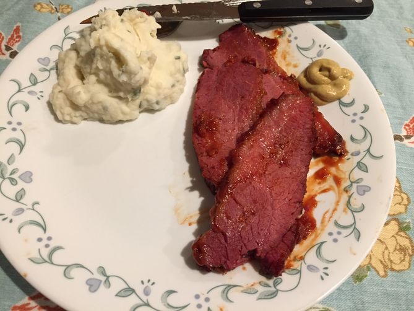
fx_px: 347
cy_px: 156
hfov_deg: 61.7
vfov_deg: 48.2
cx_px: 207
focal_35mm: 29
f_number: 2.2
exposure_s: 1/30
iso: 200
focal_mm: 4.15
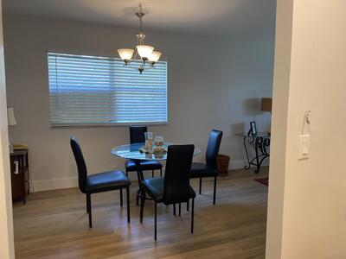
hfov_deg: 67.3
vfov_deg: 53.1
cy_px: 130
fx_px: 260
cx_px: 173
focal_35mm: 26
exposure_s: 1/60
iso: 100
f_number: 1.8
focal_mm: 4.25
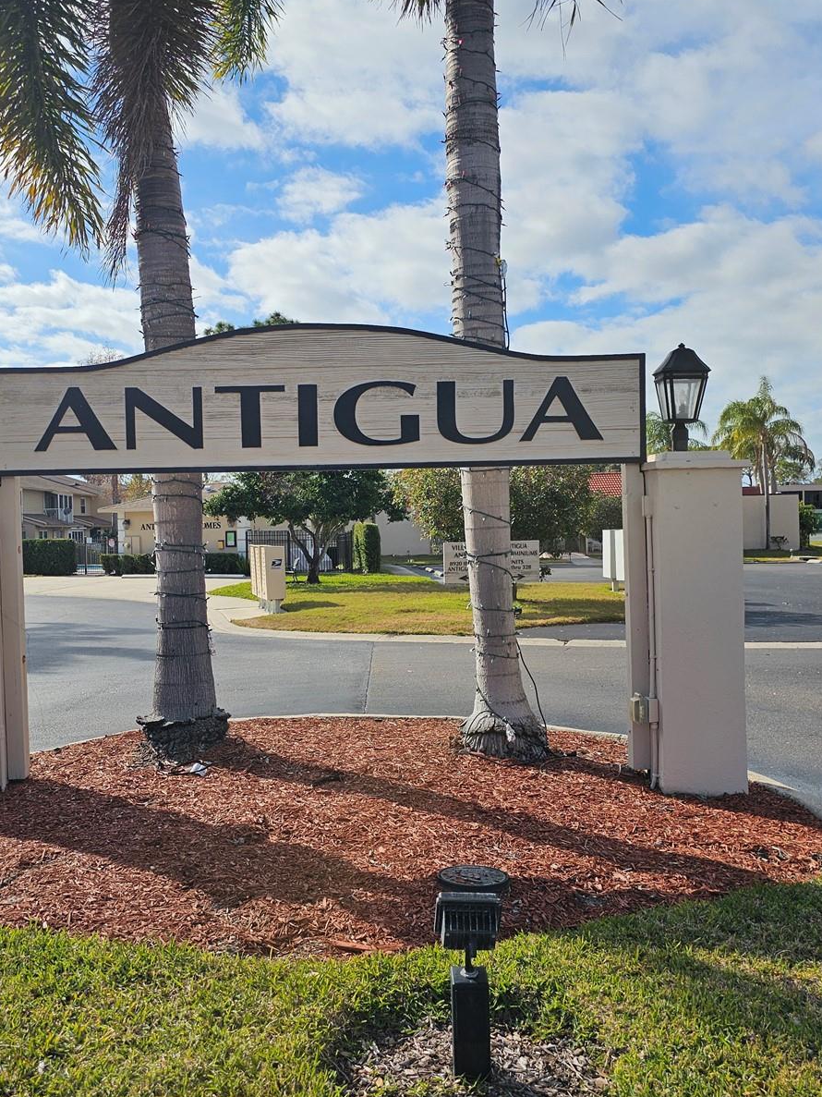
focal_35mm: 31
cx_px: 324
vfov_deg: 58.4
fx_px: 982
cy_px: 546
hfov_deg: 45.2
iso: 12
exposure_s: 1/1695
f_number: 1.7
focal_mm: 6.3
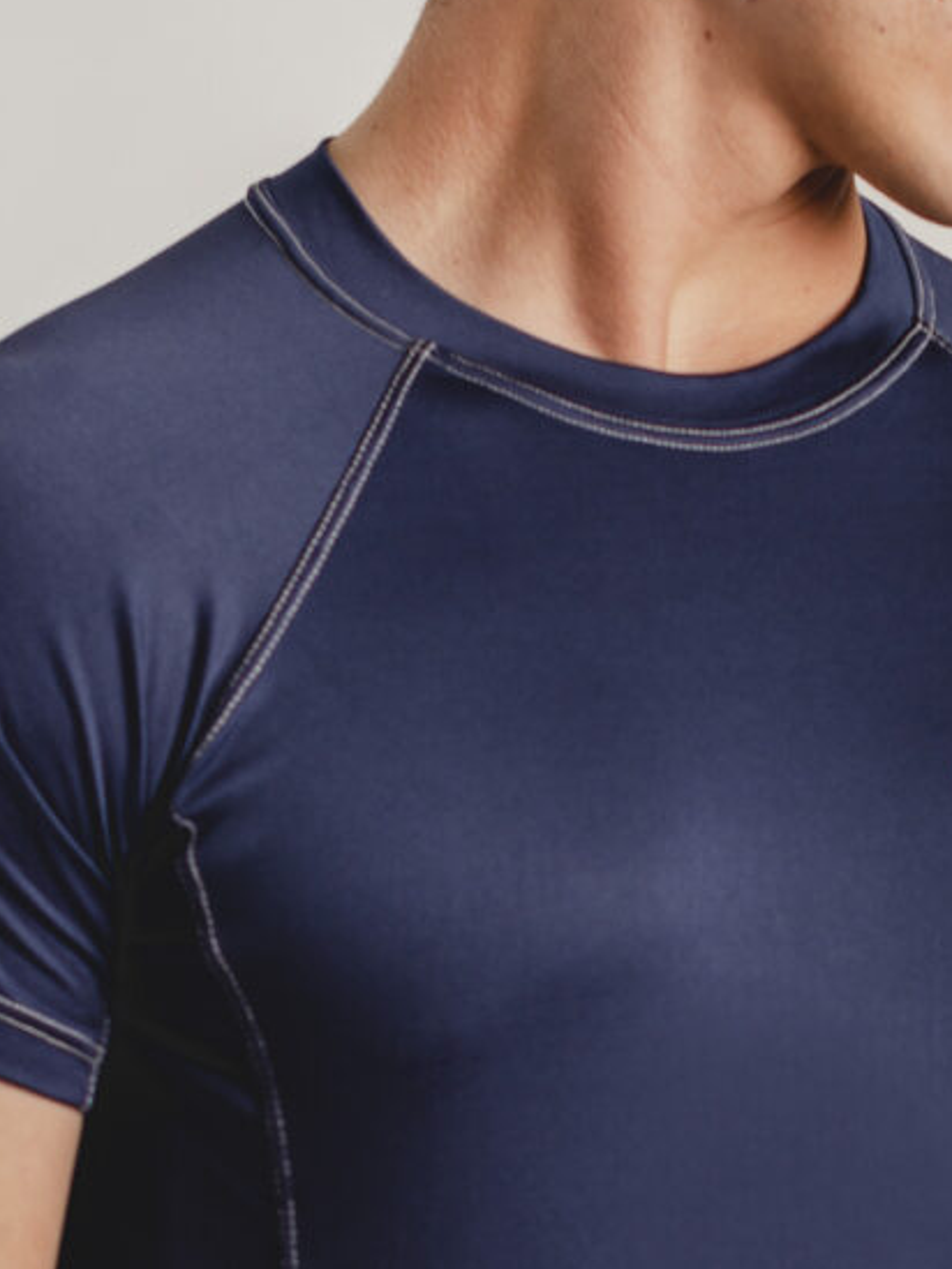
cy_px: 1625
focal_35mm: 197
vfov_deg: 9.9
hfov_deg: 7.5
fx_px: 7221
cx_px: 693
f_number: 4
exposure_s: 1/160
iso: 100
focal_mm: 50
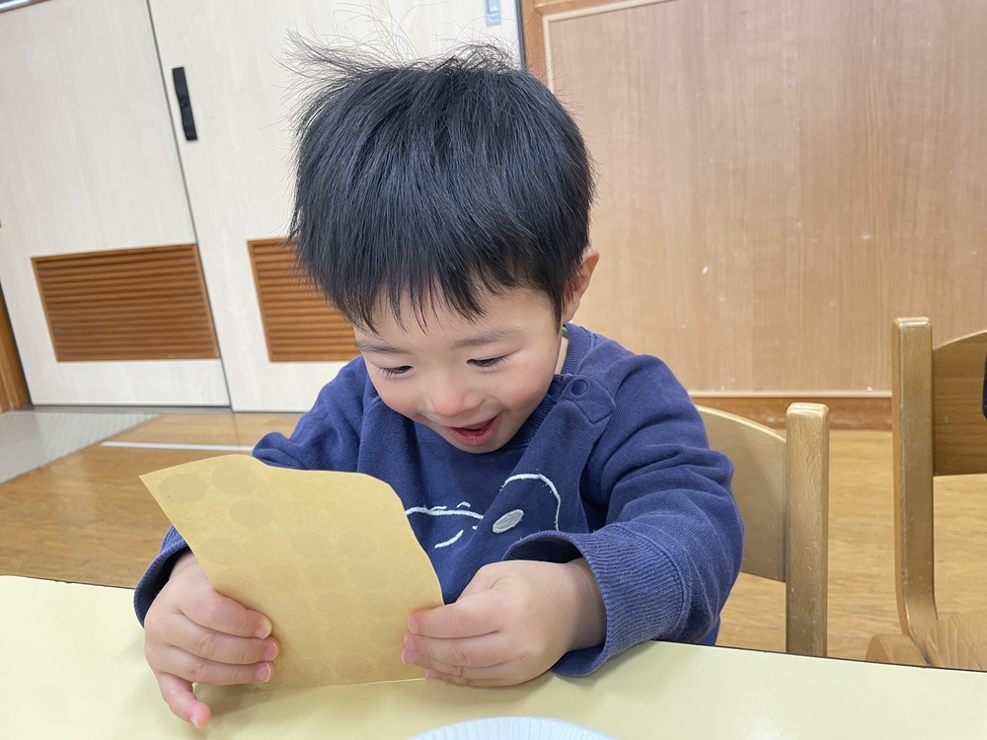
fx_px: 741
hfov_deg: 67.3
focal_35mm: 26
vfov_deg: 53.1
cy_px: 370
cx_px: 494
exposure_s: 1/60
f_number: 1.6
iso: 100
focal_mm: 4.2
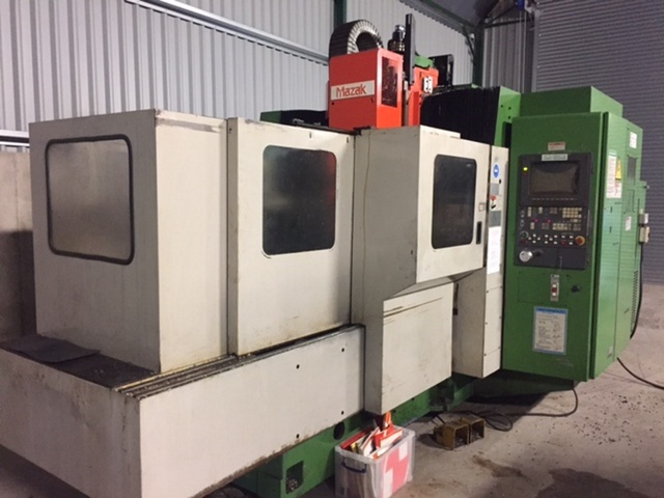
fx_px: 556
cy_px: 249
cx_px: 332
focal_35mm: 29
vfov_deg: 48.2
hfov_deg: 61.7
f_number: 2.2
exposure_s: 1/17
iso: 320
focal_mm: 4.15
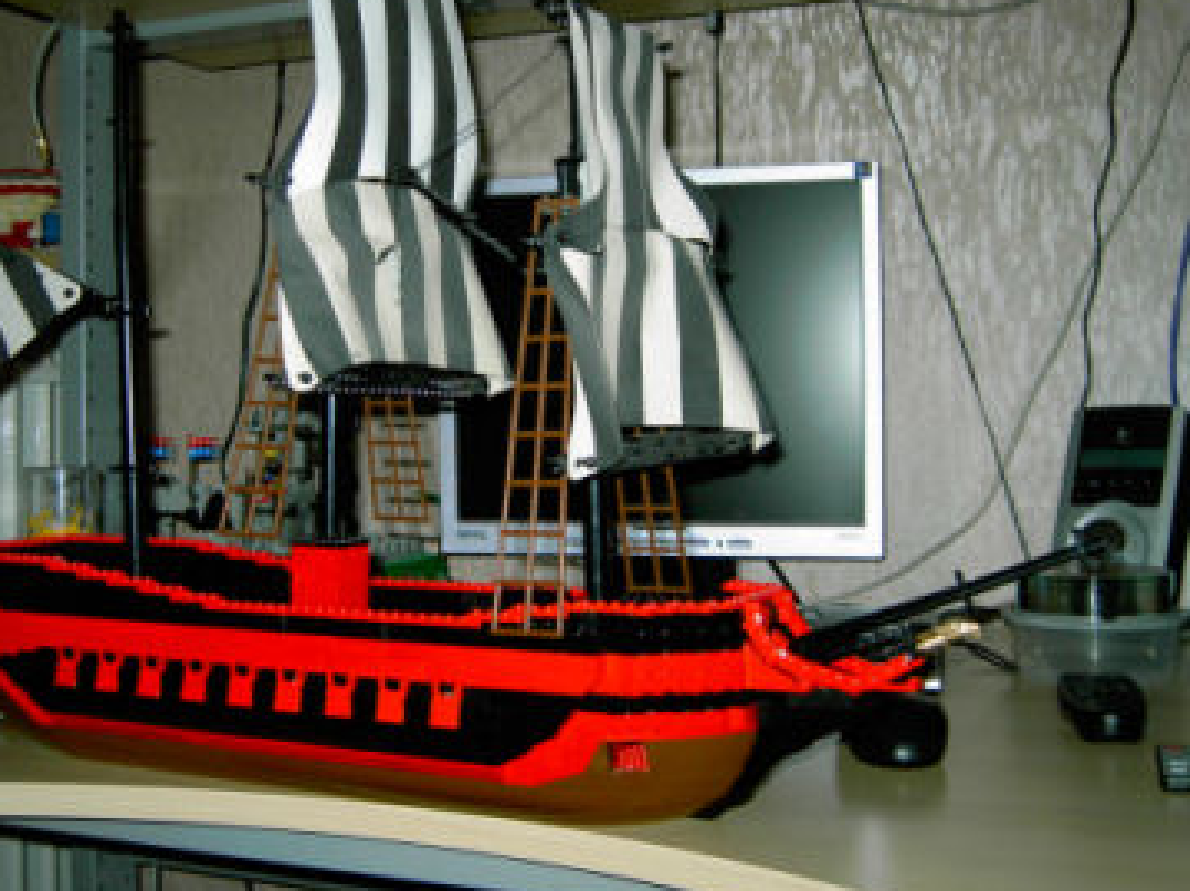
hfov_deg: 46.7
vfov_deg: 35.9
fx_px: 1375
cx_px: 517
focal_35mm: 40
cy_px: 406
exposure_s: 1/50
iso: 100
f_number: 2.8
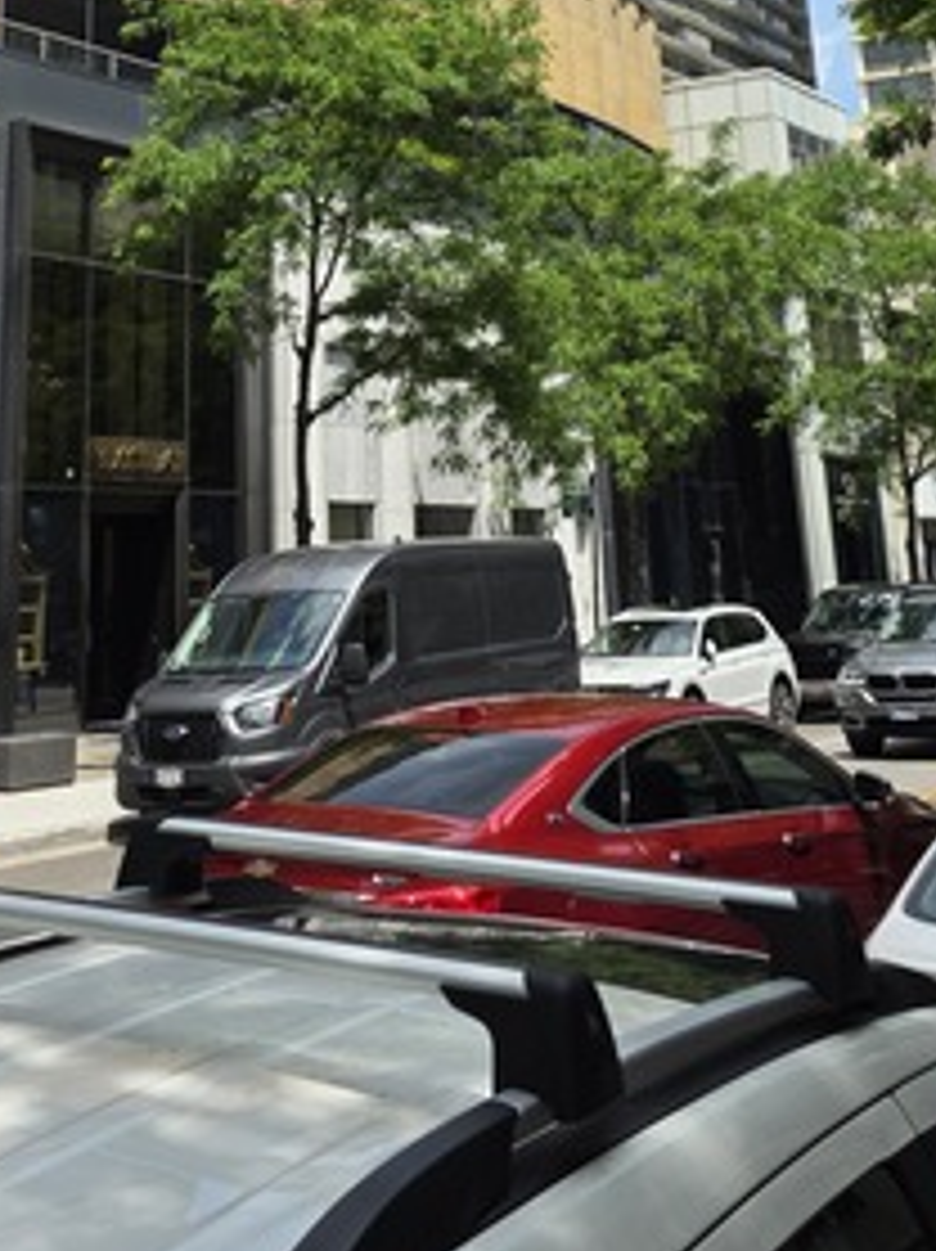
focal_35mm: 53
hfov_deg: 27.4
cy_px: -140
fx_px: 1914
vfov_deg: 31.8
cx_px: 328
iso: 80
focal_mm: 6.3
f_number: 1.7
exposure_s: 1/4889
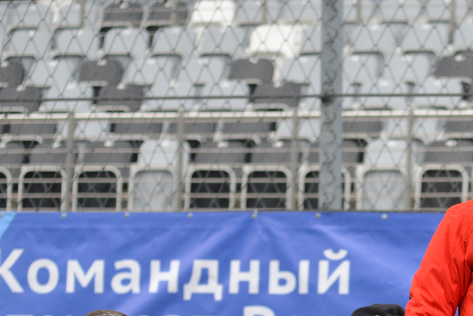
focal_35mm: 223
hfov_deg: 9.0
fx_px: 2931
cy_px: 381
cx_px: 668
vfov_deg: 6.1
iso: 1000
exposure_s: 1/500
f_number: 4
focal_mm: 70
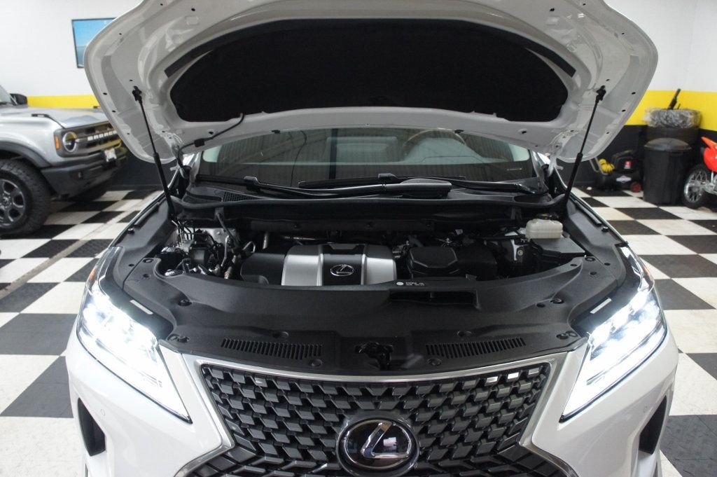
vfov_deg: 47.9
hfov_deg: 67.4
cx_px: 358
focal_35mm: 27
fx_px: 537
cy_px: 238
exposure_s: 1/80
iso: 1600
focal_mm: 18
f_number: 3.5
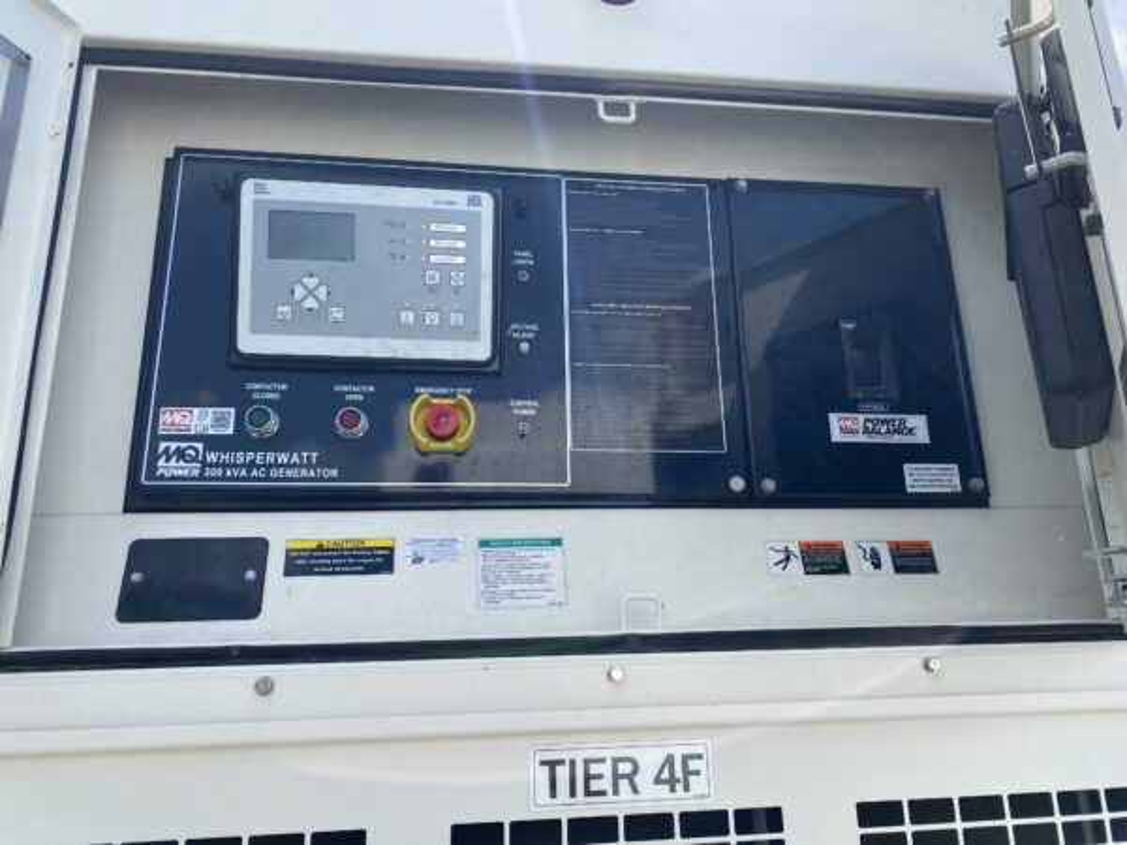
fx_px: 846
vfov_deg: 53.1
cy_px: 422
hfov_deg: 67.3
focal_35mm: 26
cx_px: 564
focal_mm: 4.25
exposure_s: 1/1838
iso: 32
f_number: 1.8
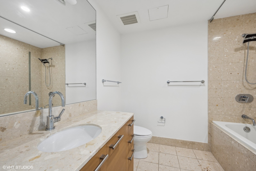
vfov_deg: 81.2
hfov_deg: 104.3
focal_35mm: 14
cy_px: 86
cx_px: 128
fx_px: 100
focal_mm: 14
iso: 200
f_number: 9.5
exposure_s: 1/6
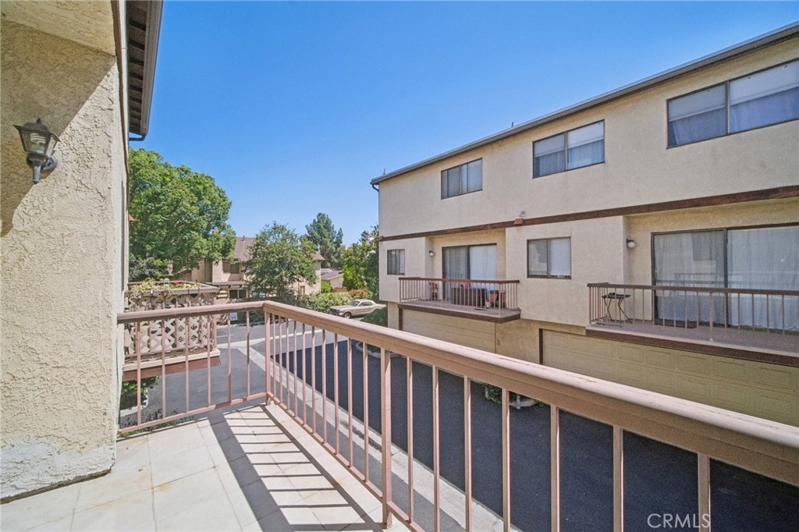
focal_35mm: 14
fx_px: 311
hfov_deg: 104.3
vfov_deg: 81.2
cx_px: 400
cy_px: 266
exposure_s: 1/240
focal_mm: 9
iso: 400
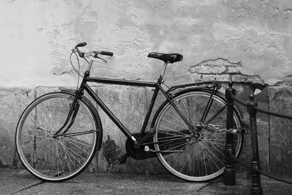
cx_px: 140
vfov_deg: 6.3
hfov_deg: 9.4
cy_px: 104
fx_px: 1785
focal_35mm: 220
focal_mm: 180
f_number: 2.8
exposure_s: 1/200
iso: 1250
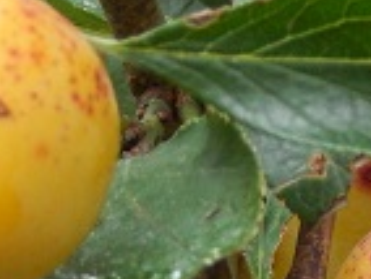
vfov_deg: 2.2
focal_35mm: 684
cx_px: 212
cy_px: 467
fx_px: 7343
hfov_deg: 2.9
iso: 400
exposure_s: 1/100
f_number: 5.1
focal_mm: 28.7
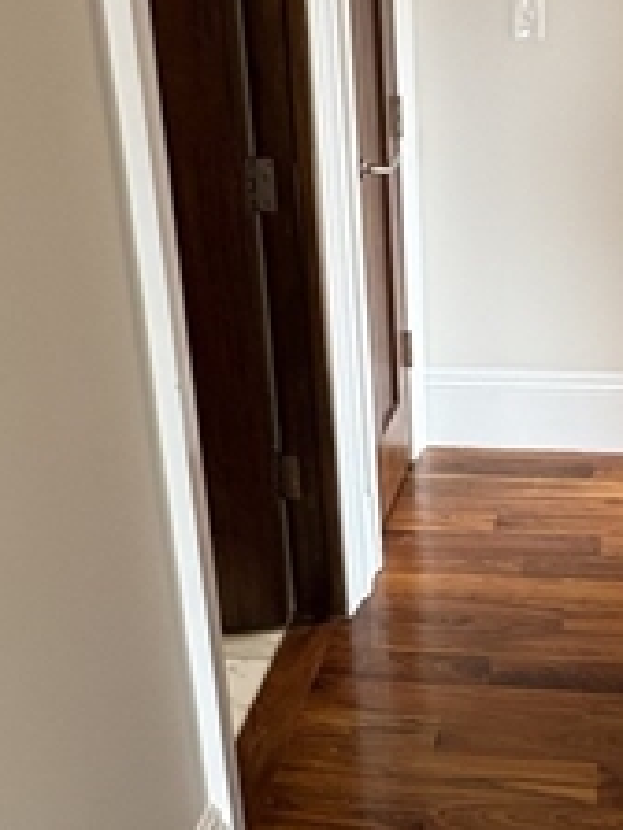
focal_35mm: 48
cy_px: 374
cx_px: 471
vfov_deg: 39.6
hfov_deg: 29.8
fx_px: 1152
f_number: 2.2
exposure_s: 1/60
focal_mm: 2.22
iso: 160
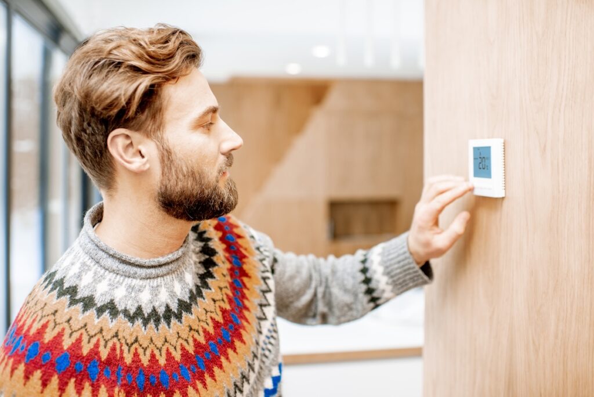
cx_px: 297
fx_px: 578
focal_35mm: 35
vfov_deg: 37.9
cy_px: 198
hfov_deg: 54.4
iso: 320
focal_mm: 35
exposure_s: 1/200
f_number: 2.2
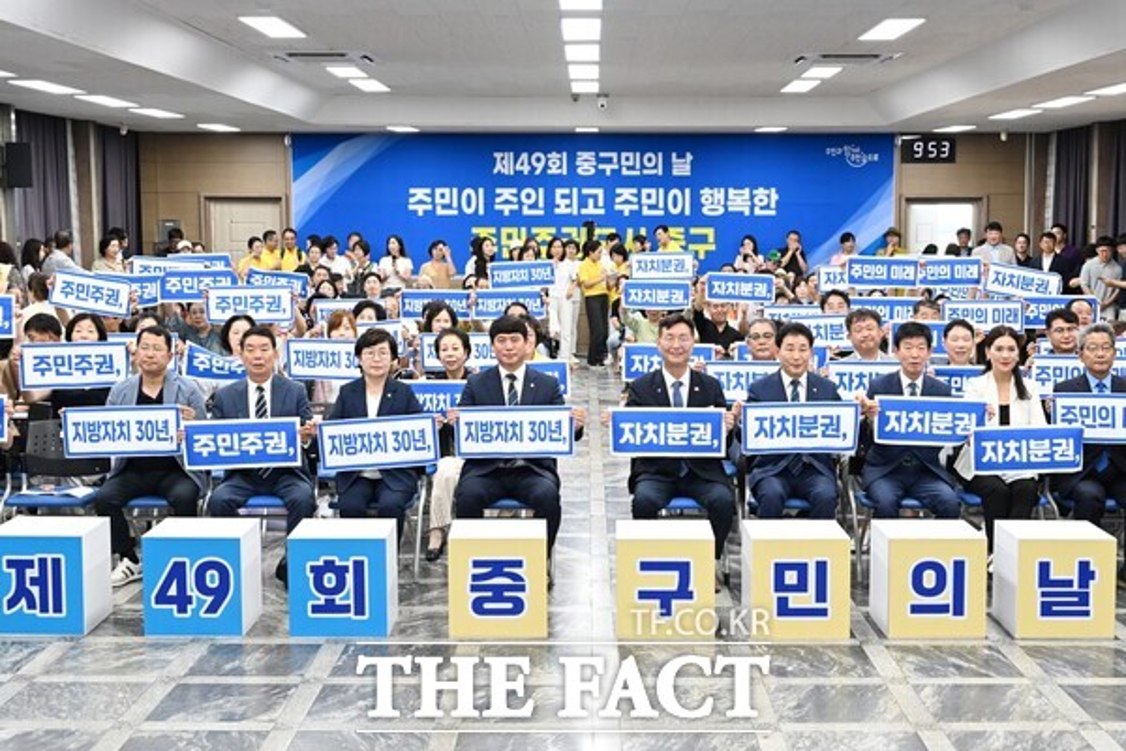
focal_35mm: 44
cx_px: 563
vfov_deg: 30.5
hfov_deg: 44.5
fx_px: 1376
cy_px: 376
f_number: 5.3
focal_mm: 44
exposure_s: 1/160
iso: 3200
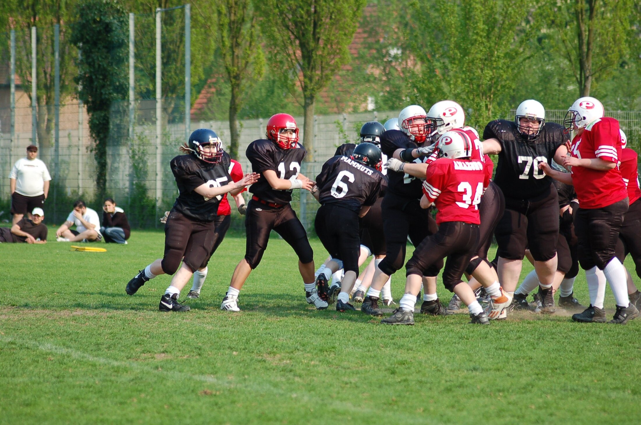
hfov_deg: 10.2
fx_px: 3599
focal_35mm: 202
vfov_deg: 6.8
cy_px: 212
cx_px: 320
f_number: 4.5
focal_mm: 135
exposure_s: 1/1000
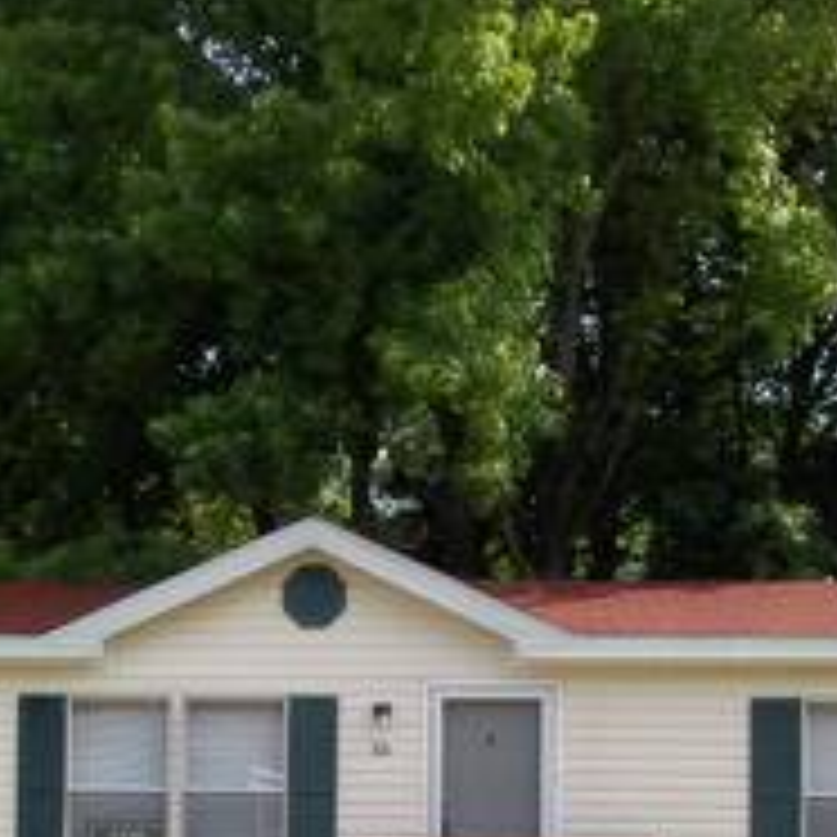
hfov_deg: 22.1
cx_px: 284
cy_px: 788
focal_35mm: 78
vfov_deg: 21.6
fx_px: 2134
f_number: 5.5
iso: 80
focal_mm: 5.7
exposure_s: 1/200
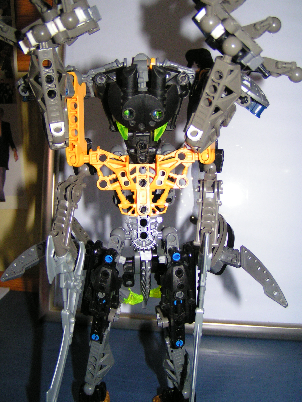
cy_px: 201
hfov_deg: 37.7
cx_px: 151
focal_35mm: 38
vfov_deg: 49.0
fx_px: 442
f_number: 2.8
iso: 200
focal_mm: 5.8
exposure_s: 1/40
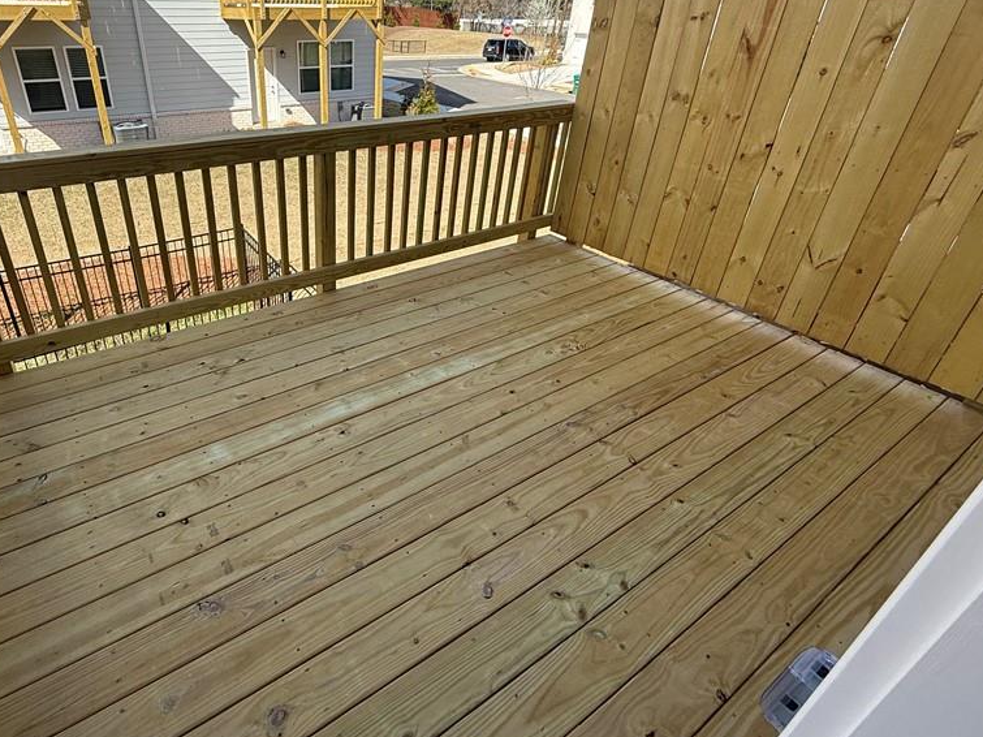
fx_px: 539
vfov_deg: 68.1
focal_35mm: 19
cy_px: 298
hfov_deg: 82.7
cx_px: 357
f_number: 2.2
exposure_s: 1/1001
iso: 50
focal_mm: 2.22
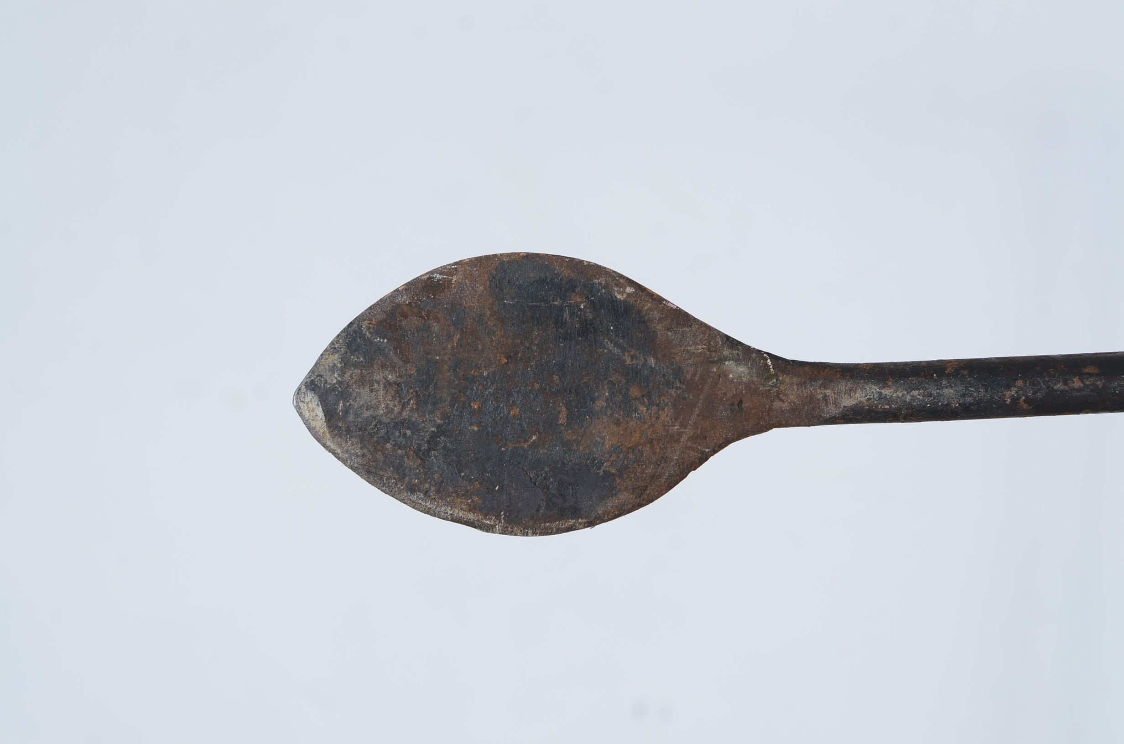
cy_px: 372
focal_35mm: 52
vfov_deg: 25.6
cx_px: 562
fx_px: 1636
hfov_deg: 37.9
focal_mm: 35
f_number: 6.3
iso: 100
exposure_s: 1/125
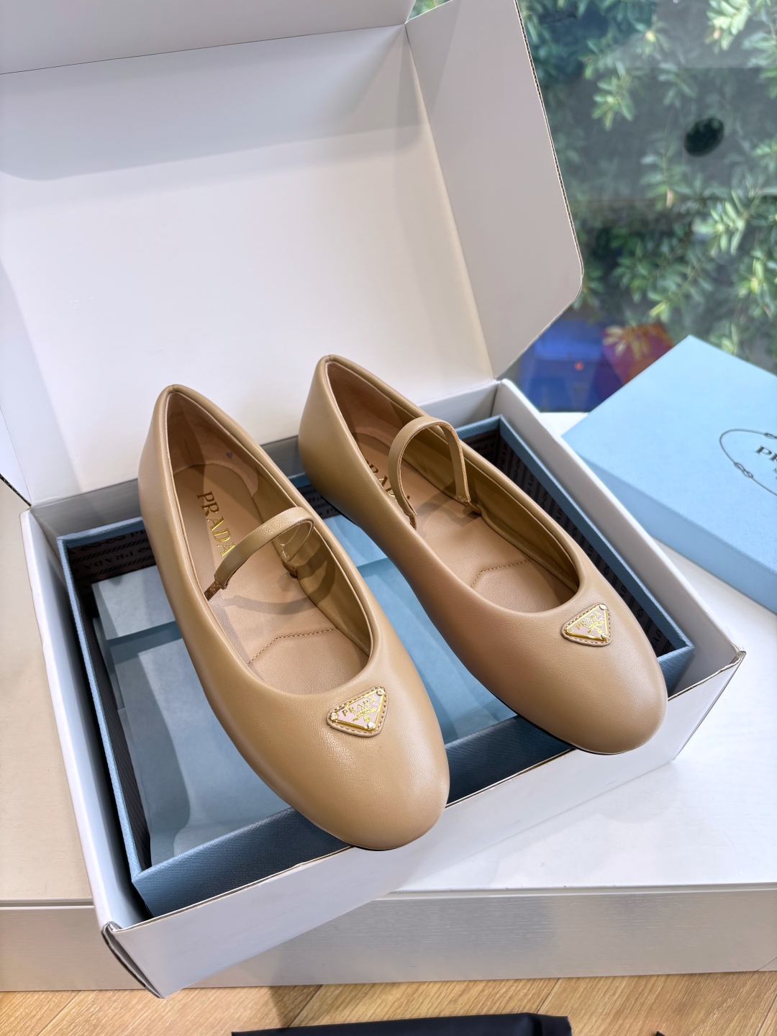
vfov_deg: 67.3
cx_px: 388
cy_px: 518
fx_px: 778
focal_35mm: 26
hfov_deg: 53.1
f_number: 1.6
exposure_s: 1/132
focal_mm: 5.96
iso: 40
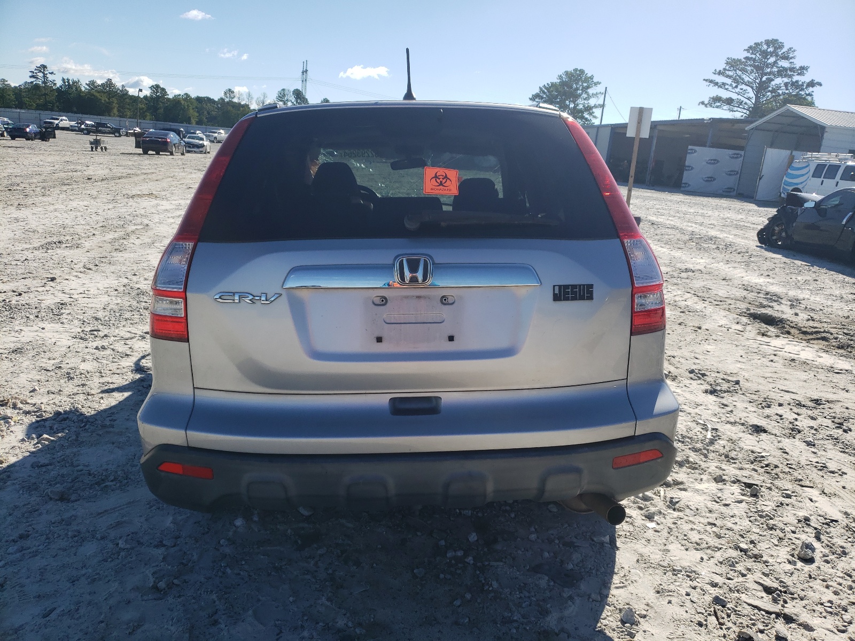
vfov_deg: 53.1
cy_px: 320
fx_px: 642
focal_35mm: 26
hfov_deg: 67.3
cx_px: 428
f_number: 1.5
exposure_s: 1/3333
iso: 50
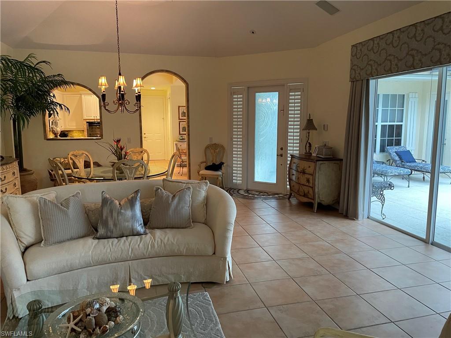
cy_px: 169
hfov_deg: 67.3
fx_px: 339
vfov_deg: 53.1
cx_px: 226
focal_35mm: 26
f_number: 1.6
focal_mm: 4.2
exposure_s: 1/60
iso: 250
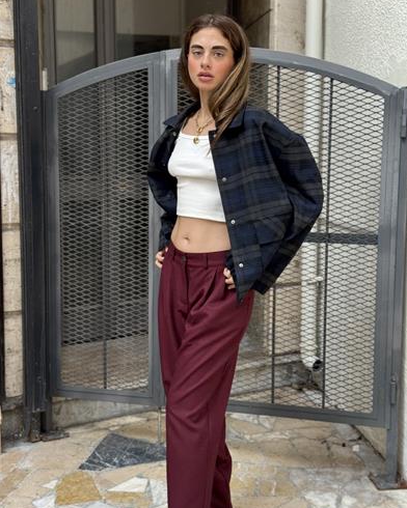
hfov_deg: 29.7
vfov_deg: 36.7
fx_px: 768
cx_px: 207
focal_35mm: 51
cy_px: 250
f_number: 1.78
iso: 64
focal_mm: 6.76
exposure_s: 1/247
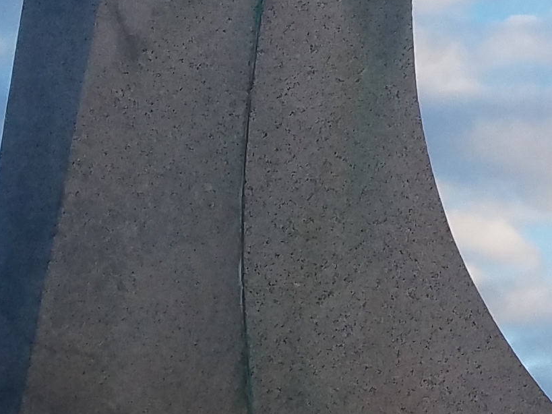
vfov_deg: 10.3
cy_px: -528
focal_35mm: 128
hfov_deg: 14.0
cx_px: 935
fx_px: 2041
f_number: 1.7
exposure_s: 1/614
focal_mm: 4.2
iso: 50
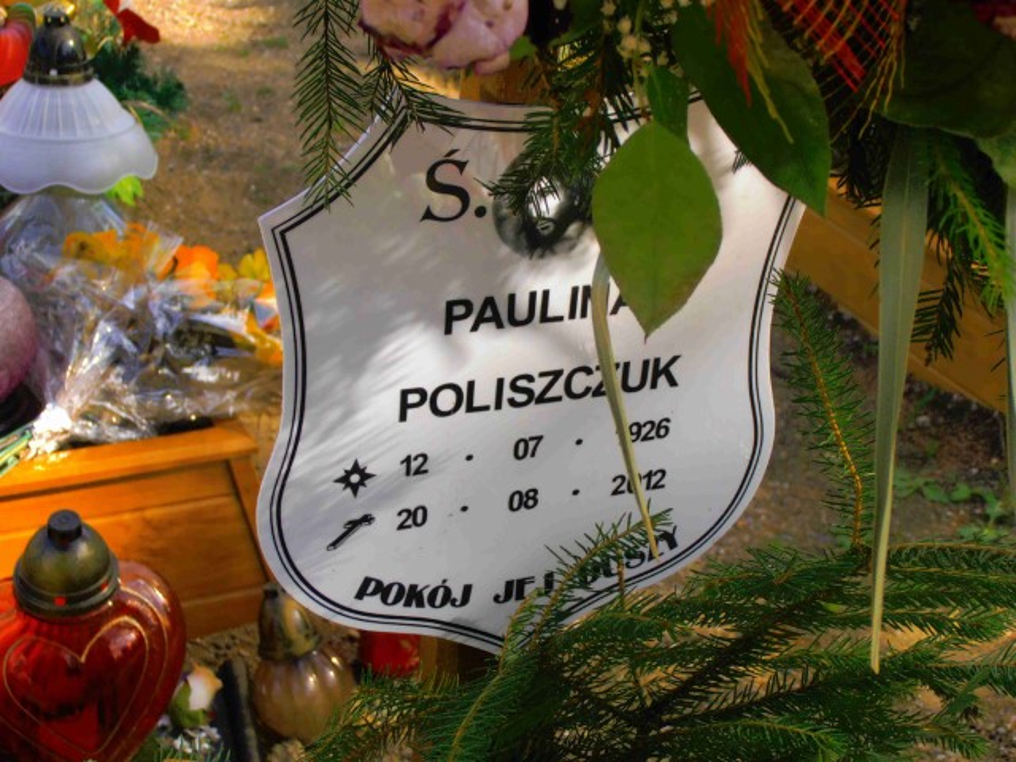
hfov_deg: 28.2
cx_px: 508
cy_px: 381
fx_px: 2025
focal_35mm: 69
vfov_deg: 21.3
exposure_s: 1/320
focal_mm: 12.29
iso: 80
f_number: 4.8
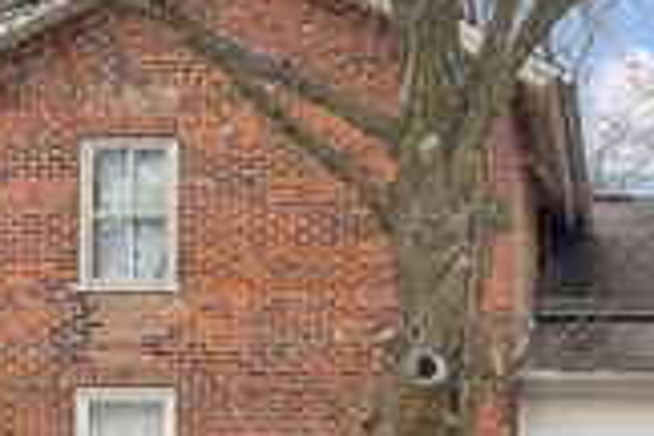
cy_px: 402
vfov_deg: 12.6
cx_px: 634
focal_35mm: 108
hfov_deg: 18.5
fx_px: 1962
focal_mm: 35
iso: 400
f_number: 10
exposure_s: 1/100
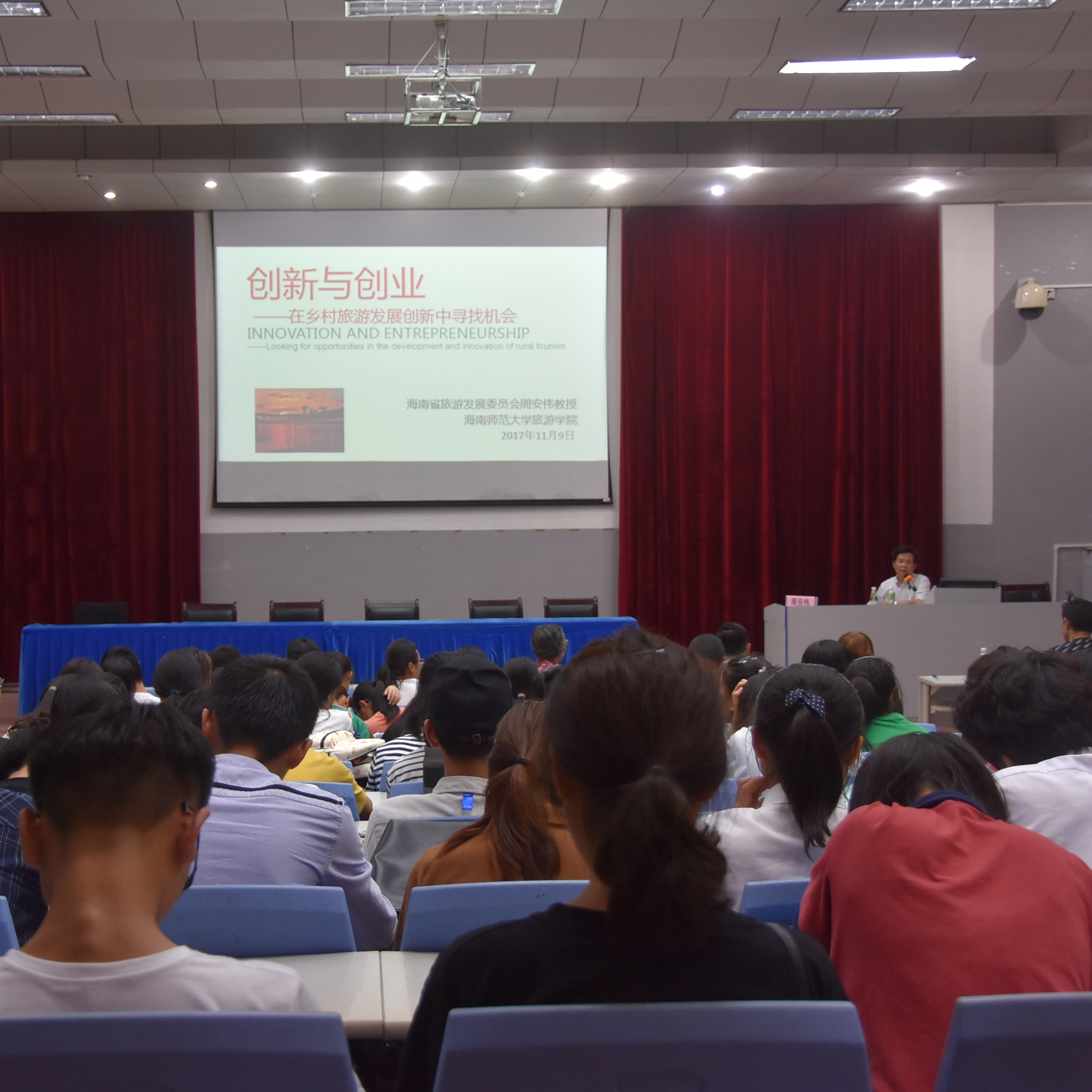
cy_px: 546
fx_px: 1785
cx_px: 405
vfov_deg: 34.0
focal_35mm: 50
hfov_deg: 33.8
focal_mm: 26
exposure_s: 1/60
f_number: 4
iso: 800
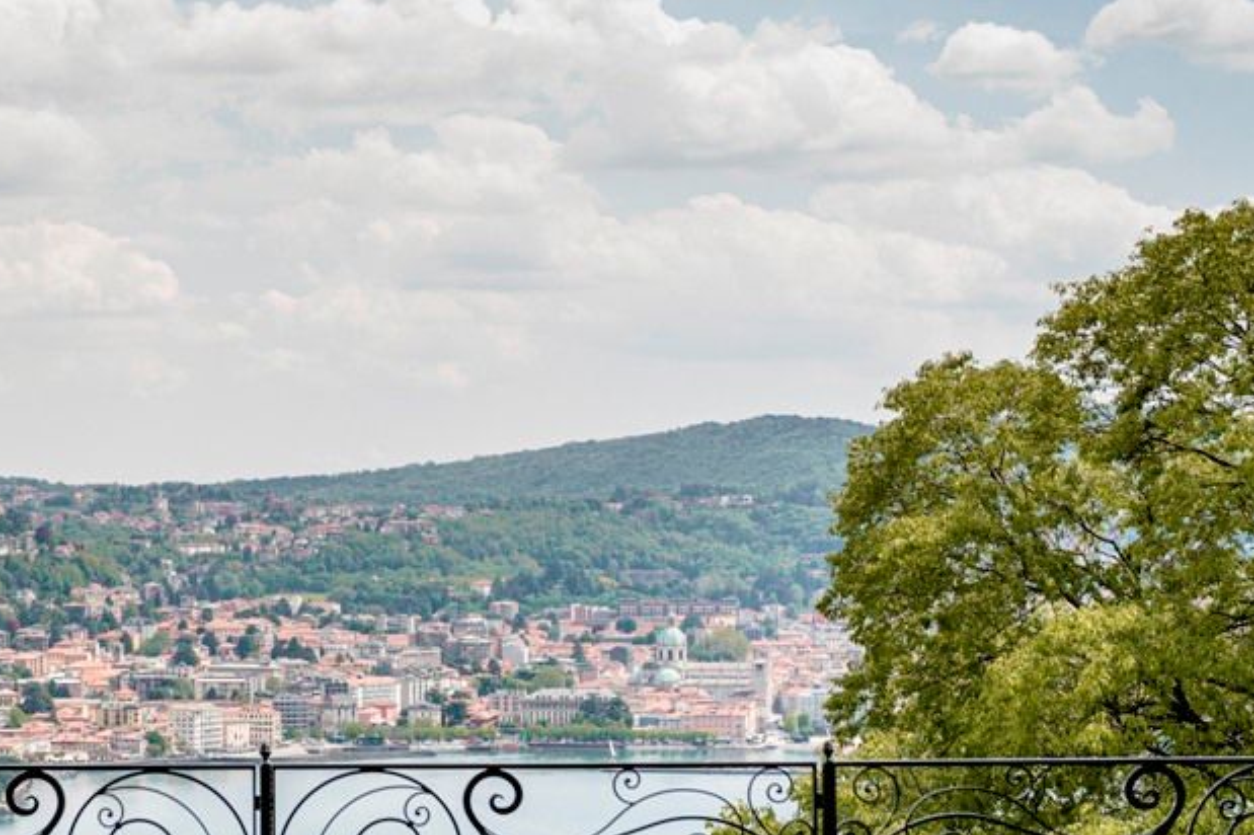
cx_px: 243
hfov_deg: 20.8
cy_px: 420
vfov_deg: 14.1
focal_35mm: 97
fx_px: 3377
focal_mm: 50
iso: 50
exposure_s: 1/400
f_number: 4
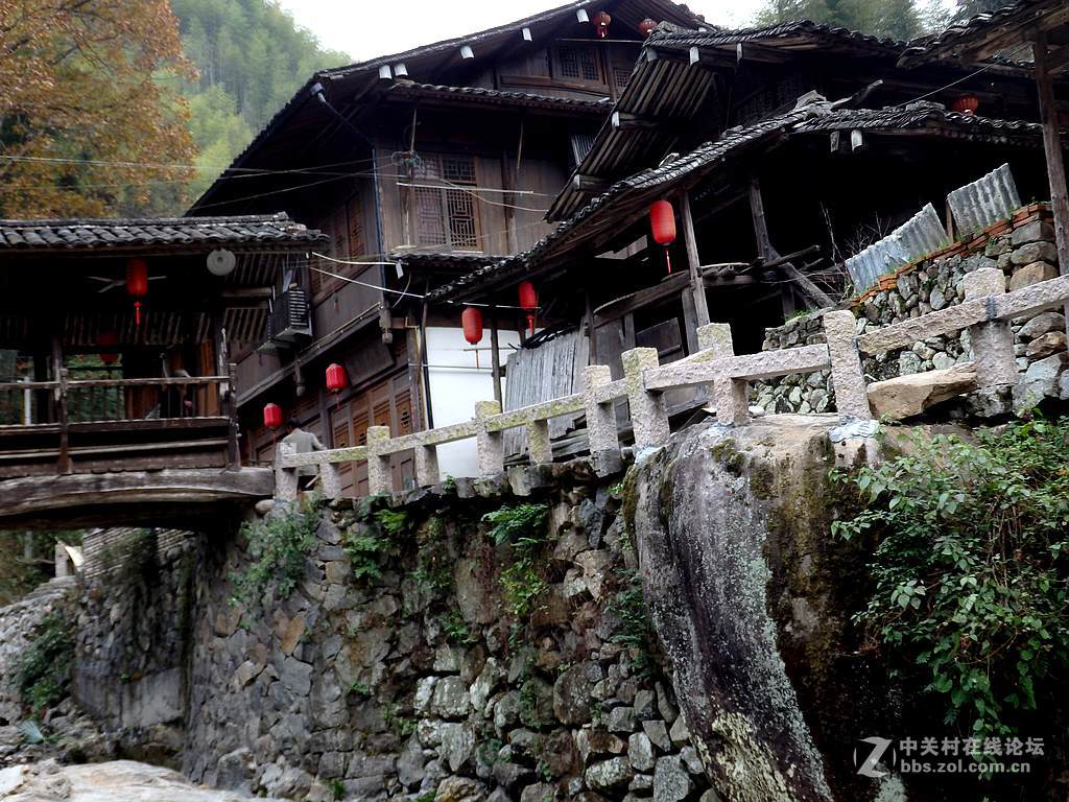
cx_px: 534
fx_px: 1513
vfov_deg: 29.7
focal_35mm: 49
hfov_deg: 38.9
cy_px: 401
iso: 100
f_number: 4
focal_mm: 8.9
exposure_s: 1/60
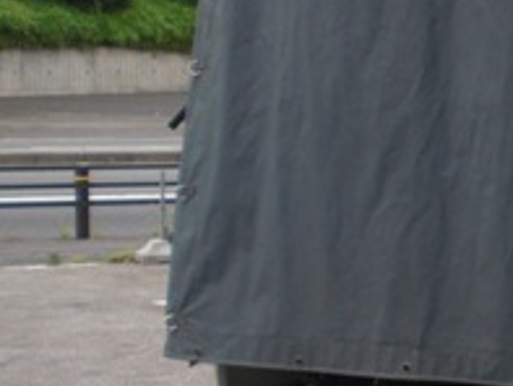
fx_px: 1868
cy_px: 206
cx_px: 736
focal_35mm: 126
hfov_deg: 14.7
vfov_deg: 11.8
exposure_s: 1/160
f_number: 3.1
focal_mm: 6.3
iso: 64
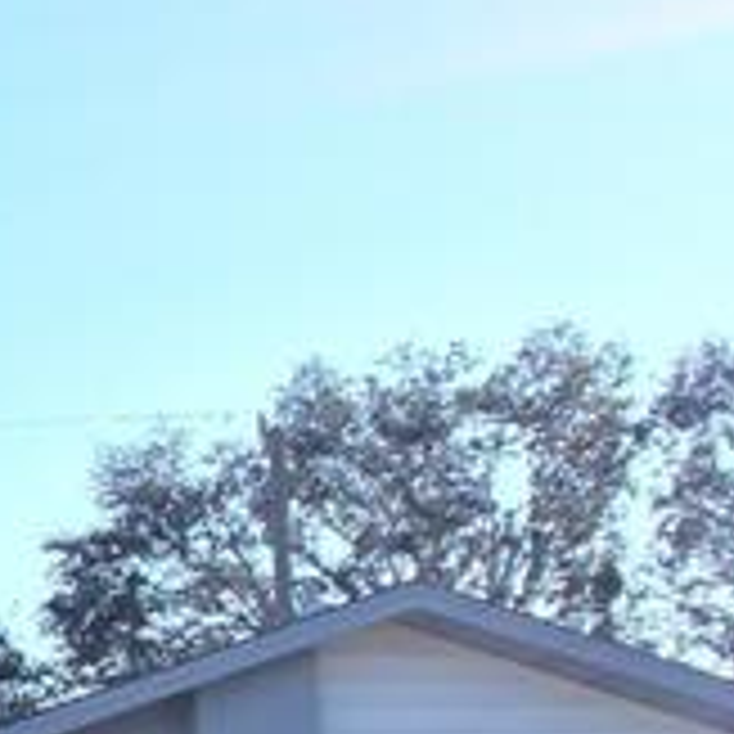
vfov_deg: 15.2
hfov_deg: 13.8
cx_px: -563
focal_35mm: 113
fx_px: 2711
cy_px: 680
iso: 80
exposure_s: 1/100
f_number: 8
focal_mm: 4.6
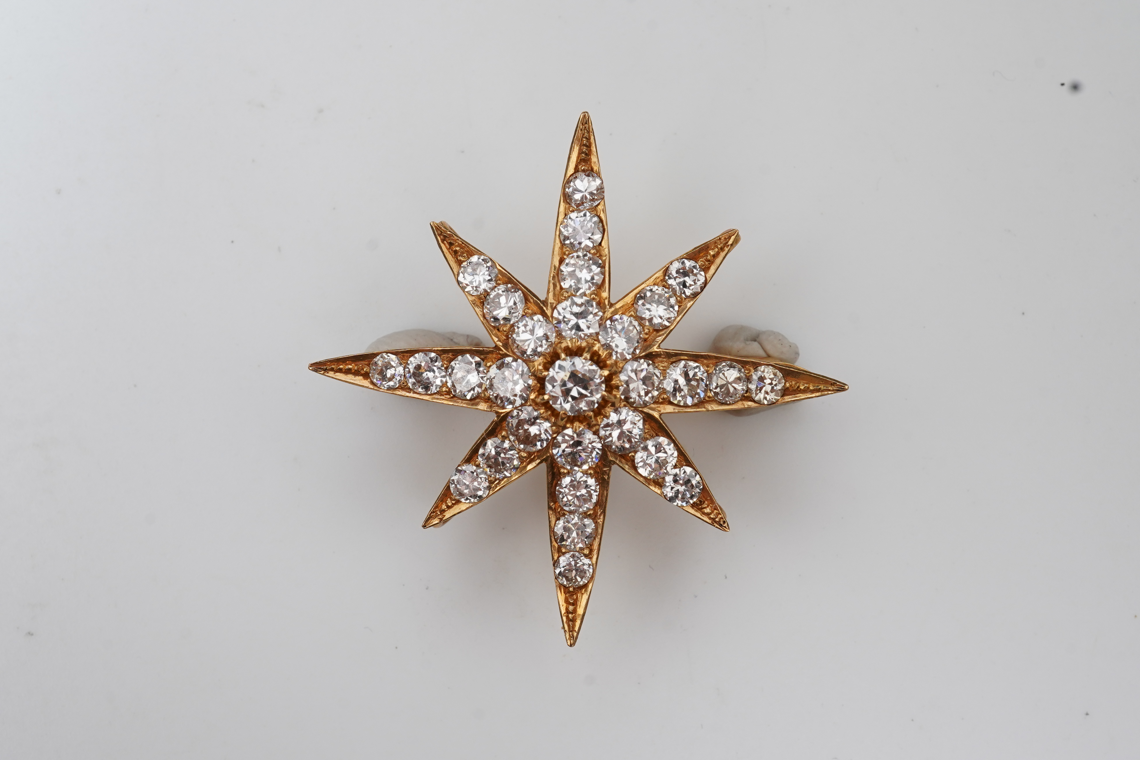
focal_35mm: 45
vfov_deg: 29.9
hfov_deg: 43.6
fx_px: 1425
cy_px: 380
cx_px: 570
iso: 640
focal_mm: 30
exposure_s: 1/125
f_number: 20
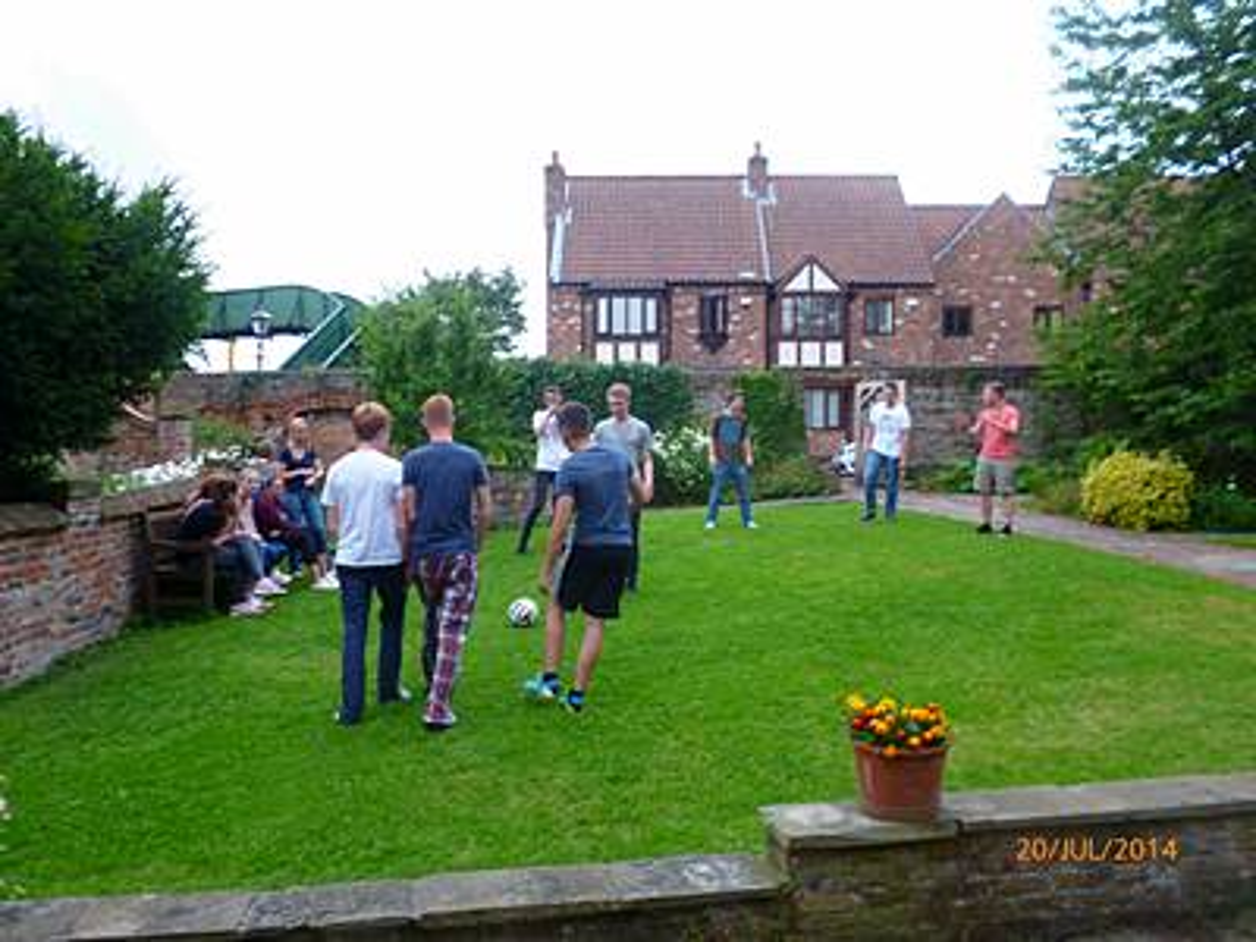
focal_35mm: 28
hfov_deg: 63.4
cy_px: 471
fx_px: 1016
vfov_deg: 49.7
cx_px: 628
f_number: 2.7
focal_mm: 5
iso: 125
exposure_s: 1/60
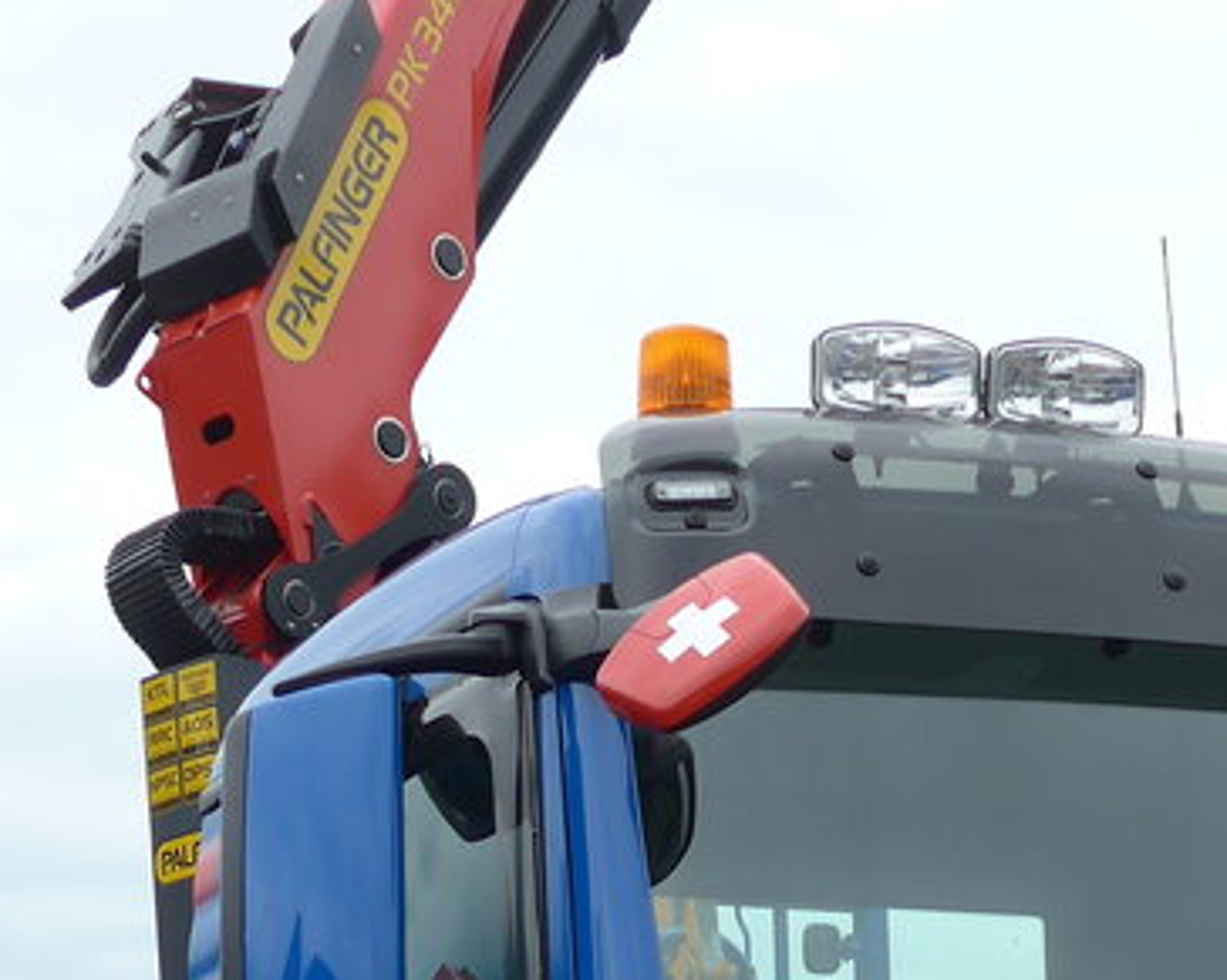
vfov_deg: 12.7
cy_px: 1425
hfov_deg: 16.6
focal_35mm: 116
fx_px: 4211
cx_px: 694
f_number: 2.8
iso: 80
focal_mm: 7.5
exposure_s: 1/500
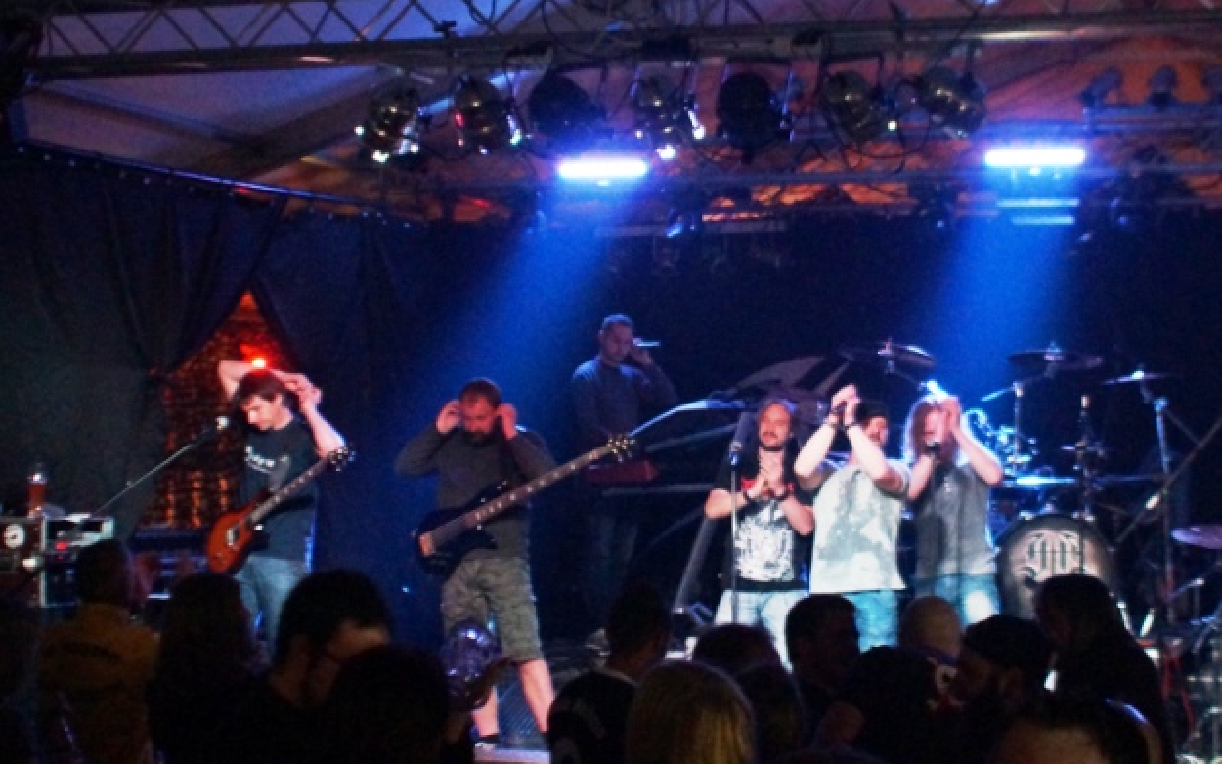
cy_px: 315
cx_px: 682
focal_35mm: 70
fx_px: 2332
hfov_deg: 29.3
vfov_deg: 18.6
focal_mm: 28
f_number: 3.5
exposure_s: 1/40
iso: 3200
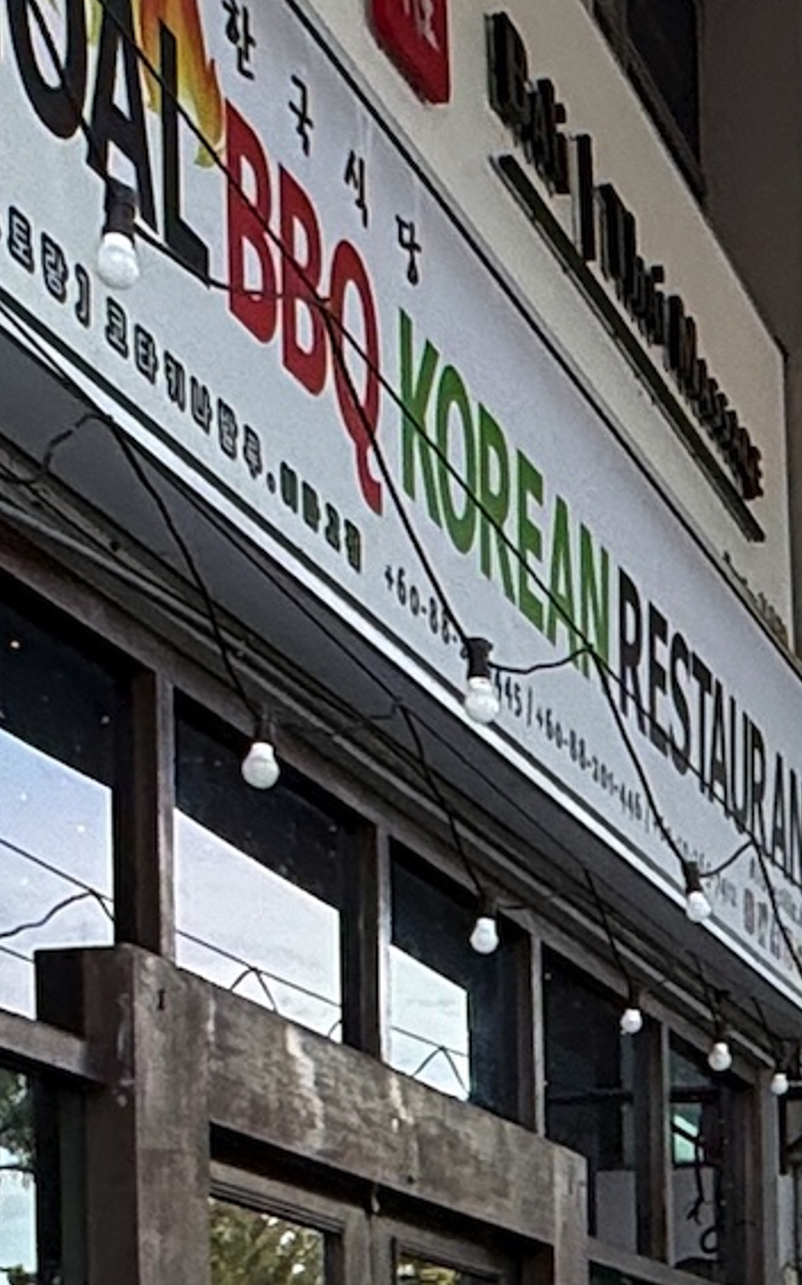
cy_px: 1545
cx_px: 1146
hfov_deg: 15.4
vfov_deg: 23.8
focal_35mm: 79
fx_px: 2766
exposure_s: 1/365
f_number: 2.2
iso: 64
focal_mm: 2.22
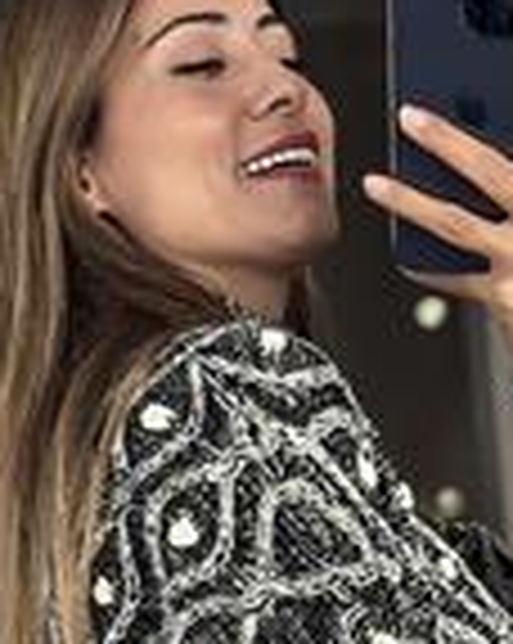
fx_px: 3157
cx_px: 338
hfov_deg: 9.3
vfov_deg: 11.5
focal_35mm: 166
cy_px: 685
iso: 400
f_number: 1.78
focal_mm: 6.86
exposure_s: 1/40
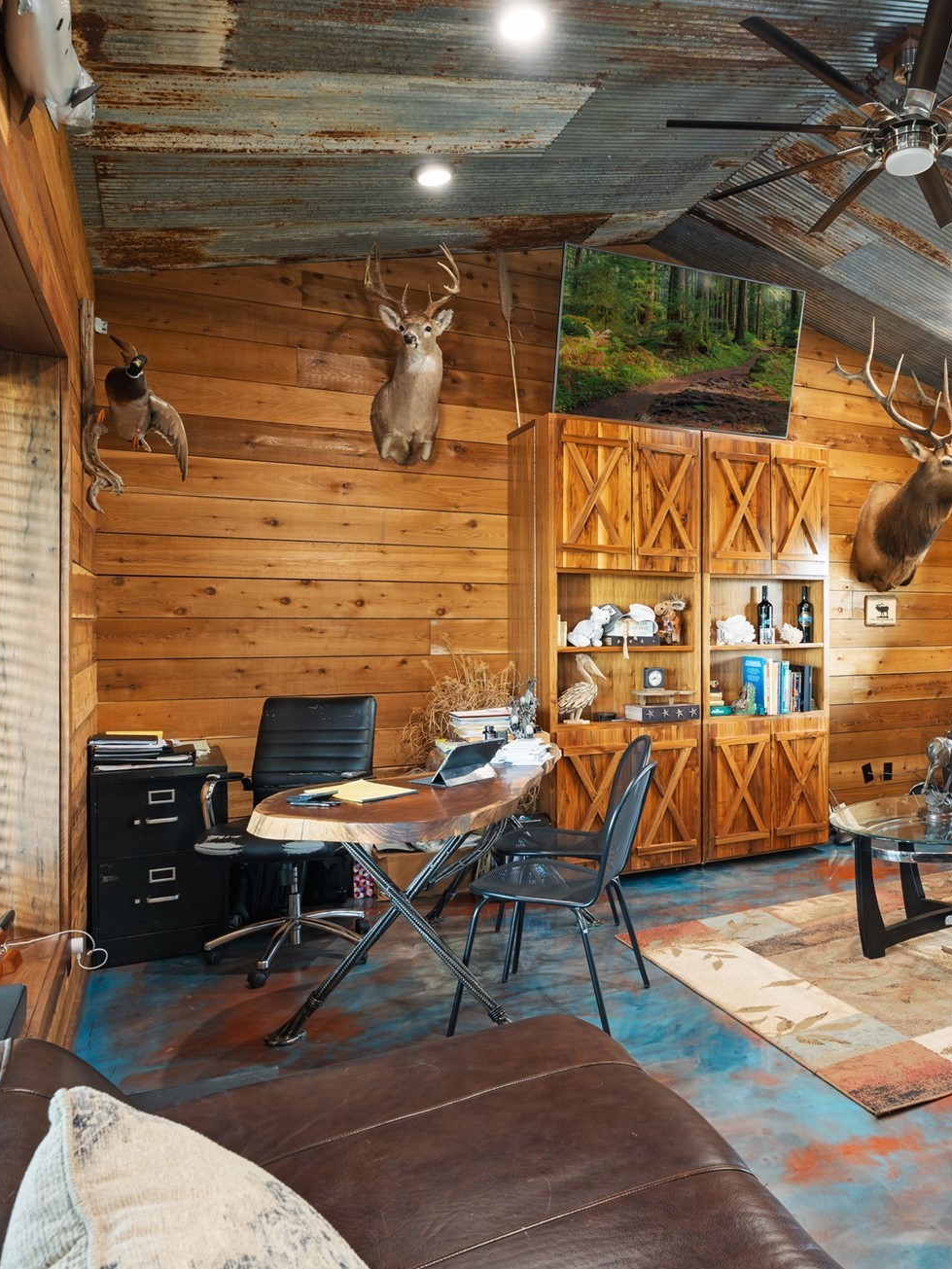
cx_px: 670
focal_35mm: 24
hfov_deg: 55.1
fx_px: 880
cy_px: 636
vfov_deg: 71.6
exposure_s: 2.5
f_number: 9
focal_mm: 16
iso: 200
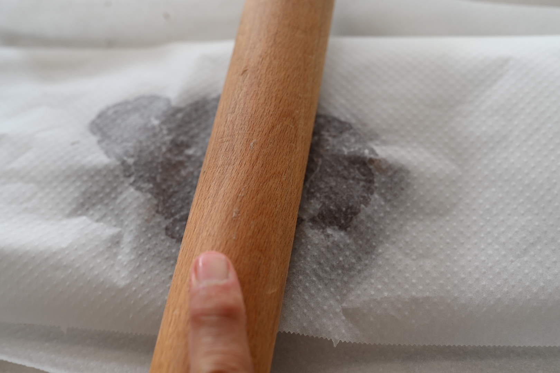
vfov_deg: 27.0
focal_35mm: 50
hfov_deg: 39.6
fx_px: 778
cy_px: 186
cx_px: 280
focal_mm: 50
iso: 800
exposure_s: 1/60
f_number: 4.5
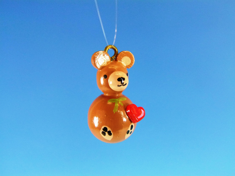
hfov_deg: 51.4
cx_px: 118
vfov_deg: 39.7
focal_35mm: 36
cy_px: 88
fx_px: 244
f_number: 3.6
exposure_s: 1/320
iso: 400
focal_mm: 6.5
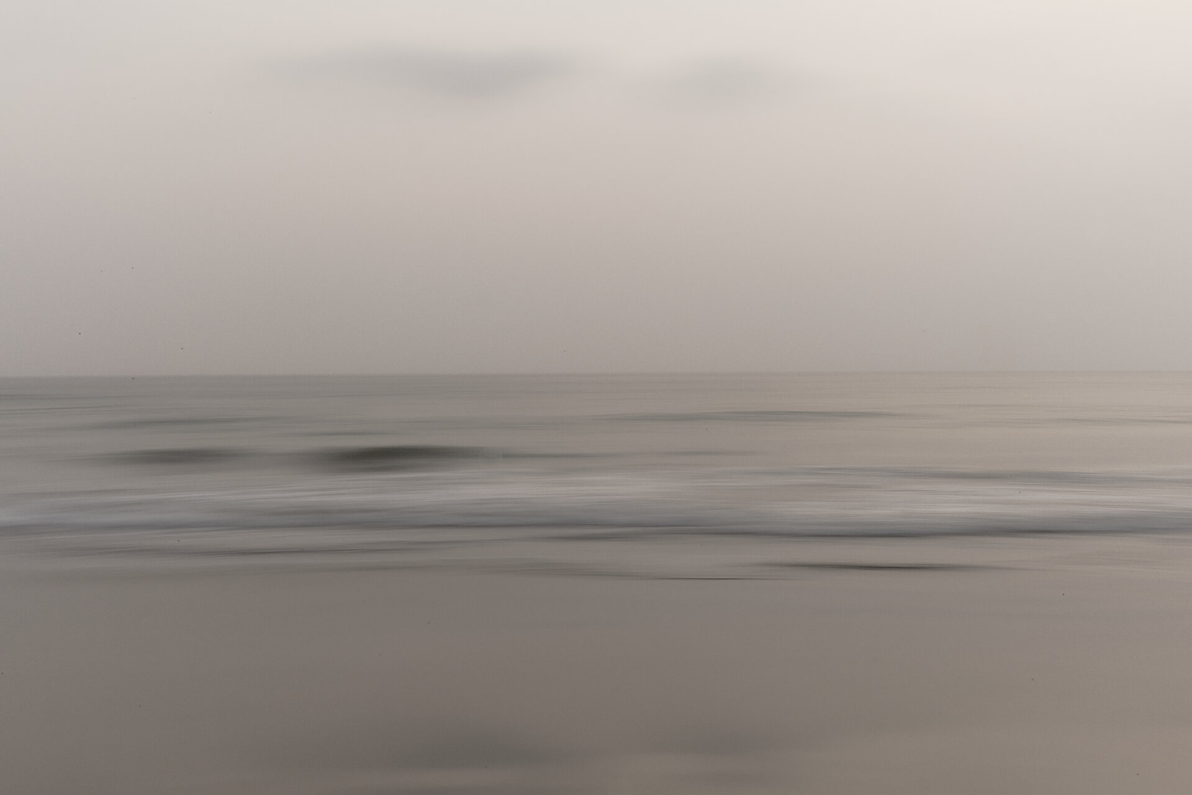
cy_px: 398
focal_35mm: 36
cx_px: 596
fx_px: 1192
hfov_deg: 53.1
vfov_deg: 36.9
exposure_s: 1/8
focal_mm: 24.3
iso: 200
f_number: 16
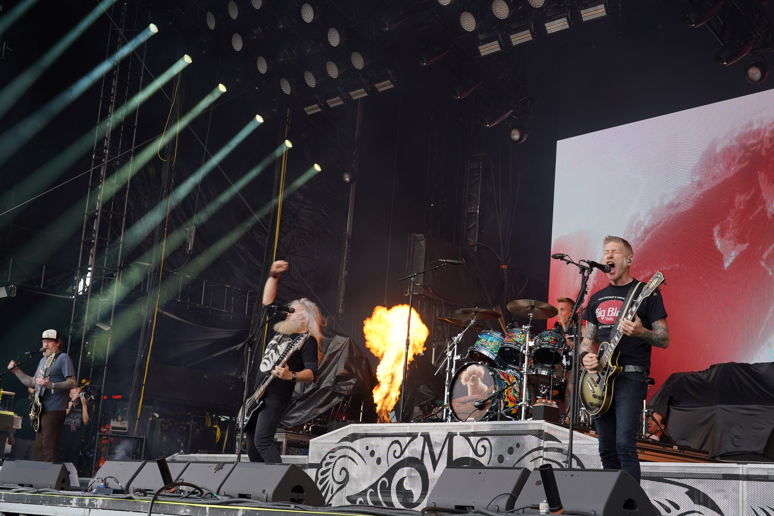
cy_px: 258
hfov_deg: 38.2
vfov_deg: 26.0
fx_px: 1118
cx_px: 387
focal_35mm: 52
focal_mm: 52
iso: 100
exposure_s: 1/80
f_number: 6.3
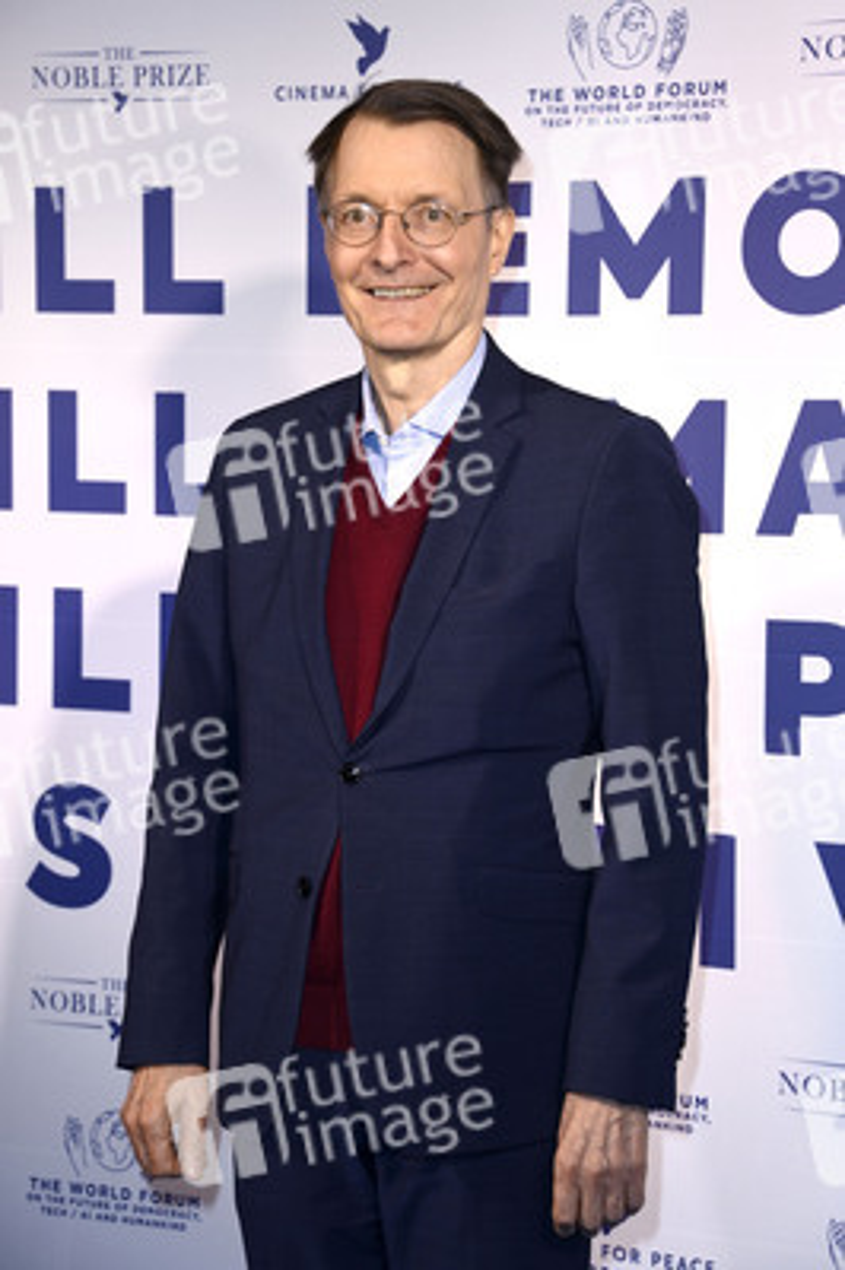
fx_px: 3456
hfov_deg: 13.9
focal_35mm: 98
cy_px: 635
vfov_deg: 20.8
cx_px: 422
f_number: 6.3
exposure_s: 1/250
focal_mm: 98
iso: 640
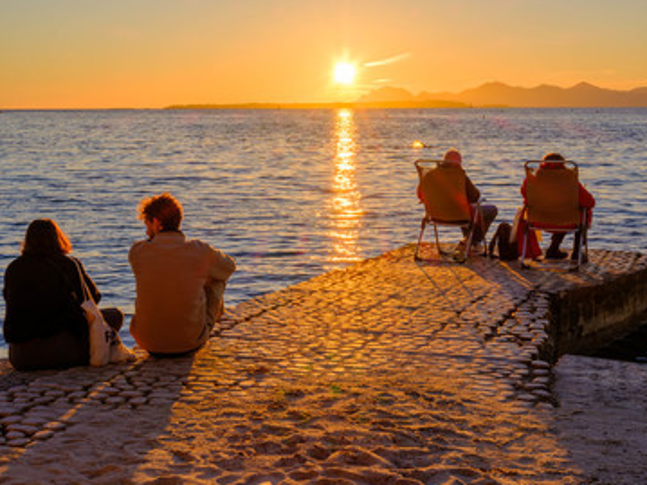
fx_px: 972
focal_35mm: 52
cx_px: 333
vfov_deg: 28.0
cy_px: 242
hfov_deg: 36.8
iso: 320
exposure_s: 1/20
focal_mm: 63
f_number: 32
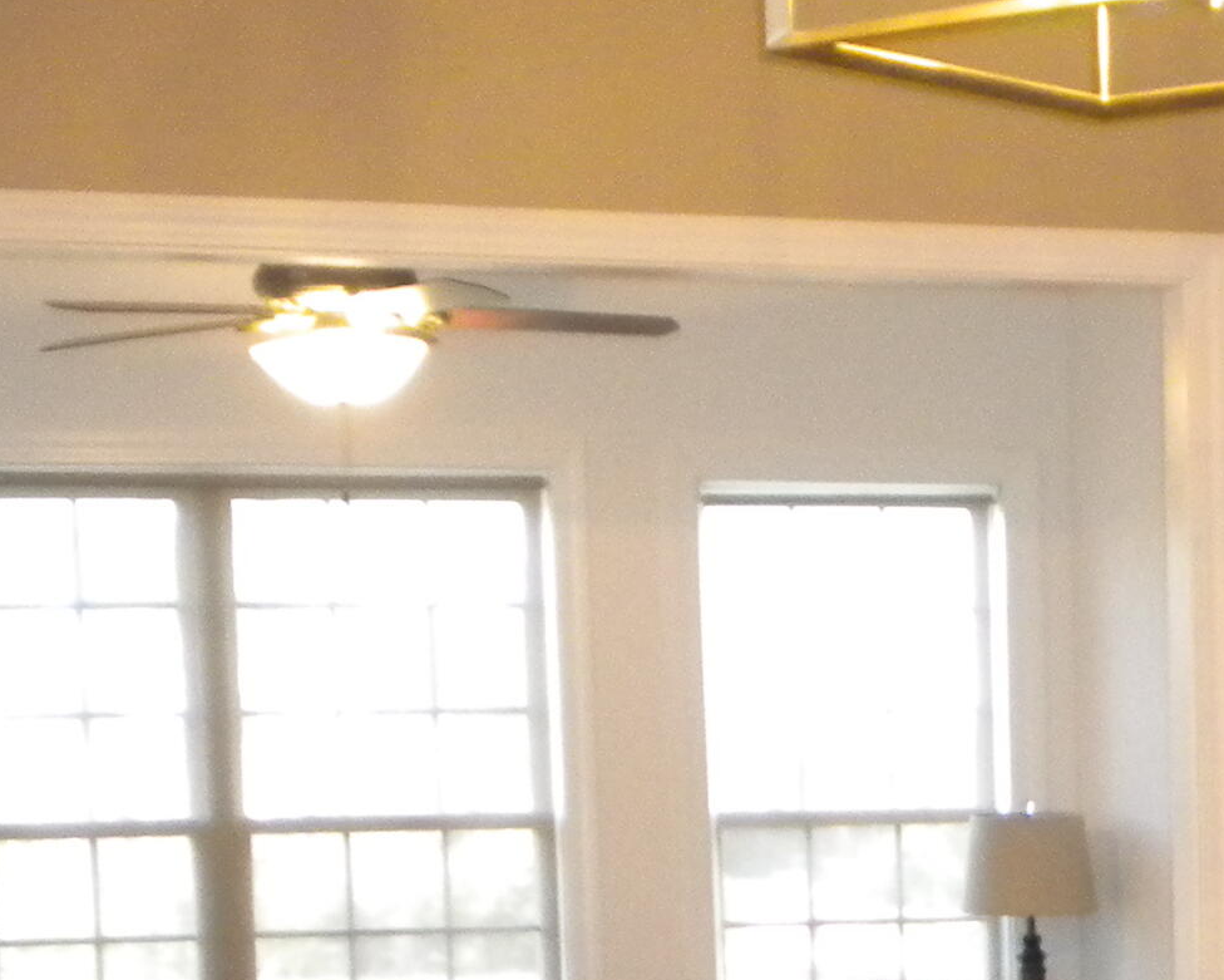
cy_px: 1366
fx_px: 4456
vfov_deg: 12.1
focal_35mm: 123
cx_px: 1353
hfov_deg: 15.2
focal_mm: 7.4
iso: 491
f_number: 3.5
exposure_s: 1/30
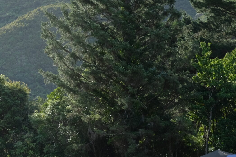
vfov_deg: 7.0
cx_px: -18
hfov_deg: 10.4
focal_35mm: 195
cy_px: 160
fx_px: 1278
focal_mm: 53
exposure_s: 1/200
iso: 400
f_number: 8
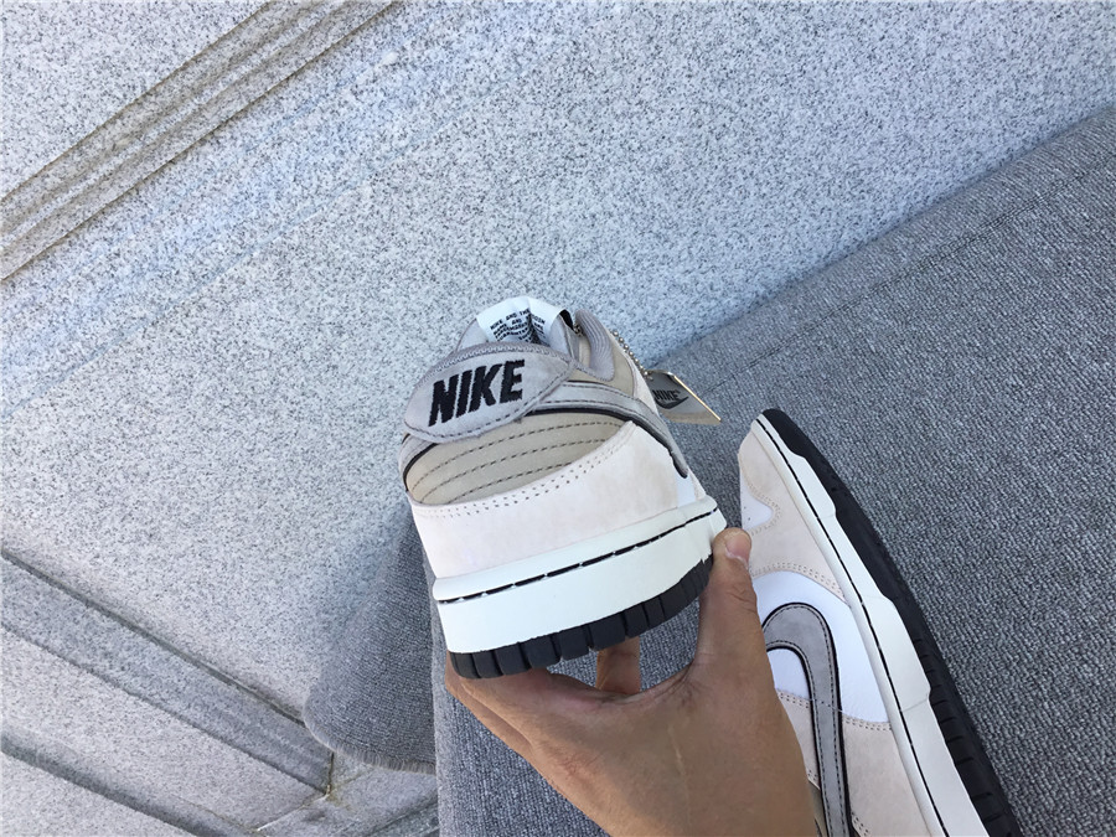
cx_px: 558
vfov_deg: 45.4
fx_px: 999
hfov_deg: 58.4
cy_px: 418
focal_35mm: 31
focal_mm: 3.3
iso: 25
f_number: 2.4
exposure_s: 1/476
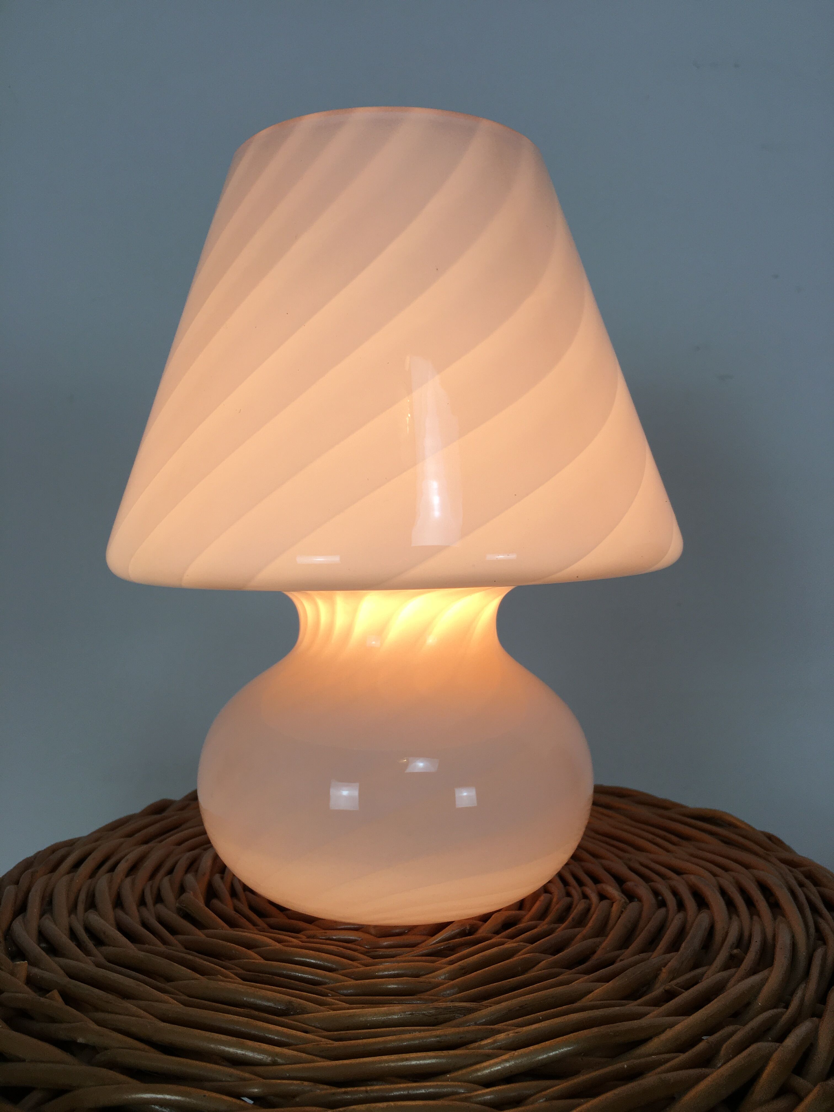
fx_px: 932
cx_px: 417
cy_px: 556
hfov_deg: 48.2
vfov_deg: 61.7
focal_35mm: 29
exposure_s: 1/100
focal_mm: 4.15
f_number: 2.2
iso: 32
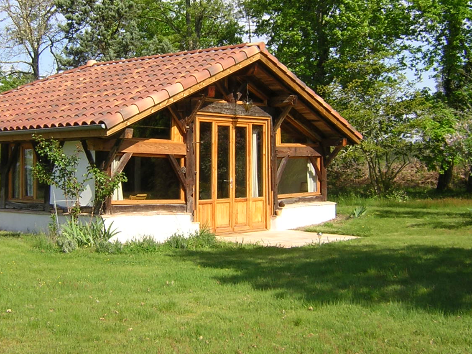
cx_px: 181
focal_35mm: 51
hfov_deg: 37.3
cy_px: 141
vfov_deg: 28.5
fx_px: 695
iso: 100
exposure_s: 1/228
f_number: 5.2
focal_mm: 4.7
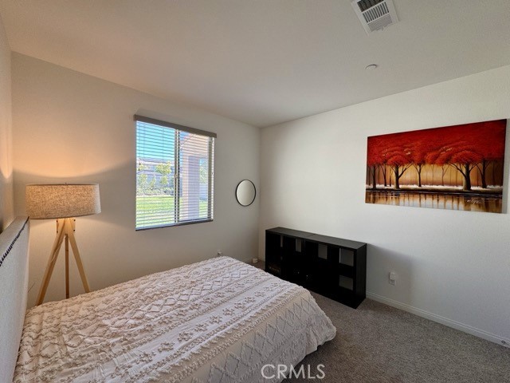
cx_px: 255
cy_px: 192
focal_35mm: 14
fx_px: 206
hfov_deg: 102.1
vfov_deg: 85.7
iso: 80
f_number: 2.2
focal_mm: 2.22
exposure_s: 1/99
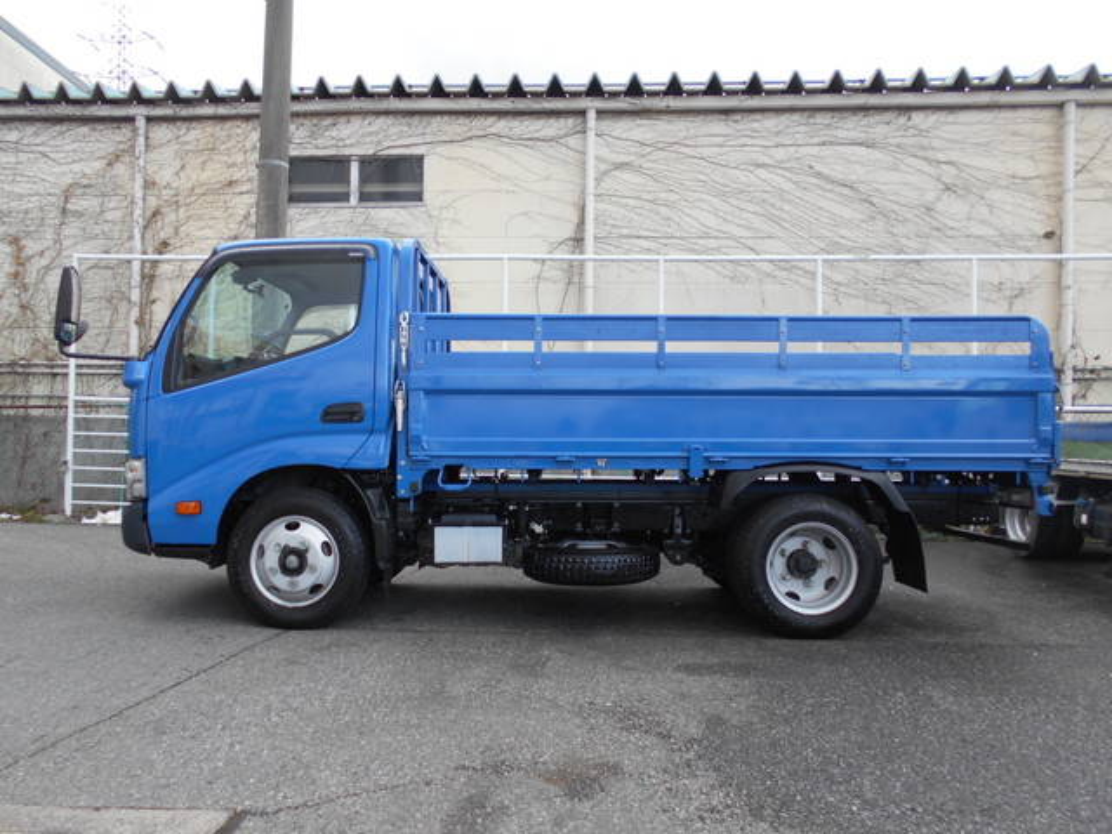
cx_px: 556
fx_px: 835
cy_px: 417
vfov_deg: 53.1
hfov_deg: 67.3
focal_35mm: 26
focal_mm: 4.6
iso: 80
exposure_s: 1/100
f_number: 3.2
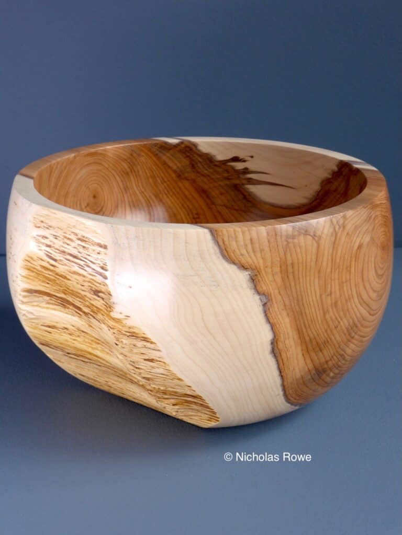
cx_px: 201
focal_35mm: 61
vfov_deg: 31.7
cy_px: 268
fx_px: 945
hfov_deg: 24.0
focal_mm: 10.3
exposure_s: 1/60
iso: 125
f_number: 4.7
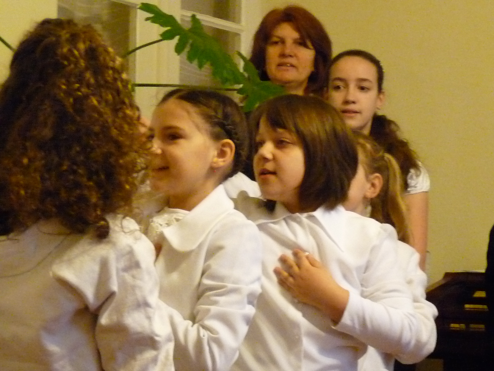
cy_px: 186
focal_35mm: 107
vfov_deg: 13.8
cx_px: 247
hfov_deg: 18.4
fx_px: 1527
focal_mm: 10.8
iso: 800
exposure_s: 1/30
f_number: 3.2
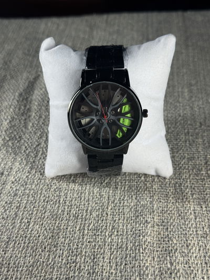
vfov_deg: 39.6
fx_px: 388
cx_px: 105
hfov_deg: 30.3
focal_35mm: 48
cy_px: 140
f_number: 1.78
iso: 64
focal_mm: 6.76
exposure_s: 1/200
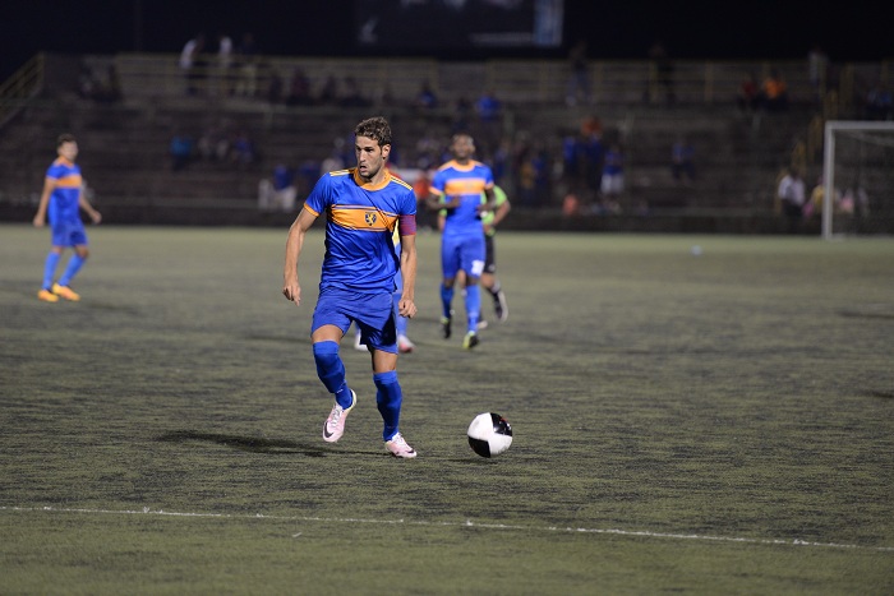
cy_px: 298
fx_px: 4967
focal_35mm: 200
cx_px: 447
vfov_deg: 6.9
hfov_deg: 10.3
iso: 2000
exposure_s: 1/500
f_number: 2.8
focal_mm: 200
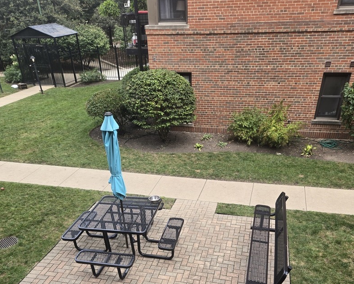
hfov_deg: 57.2
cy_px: 232
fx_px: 325
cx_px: 175
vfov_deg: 44.5
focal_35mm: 31
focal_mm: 5.4
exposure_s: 1/253
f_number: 1.8
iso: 25
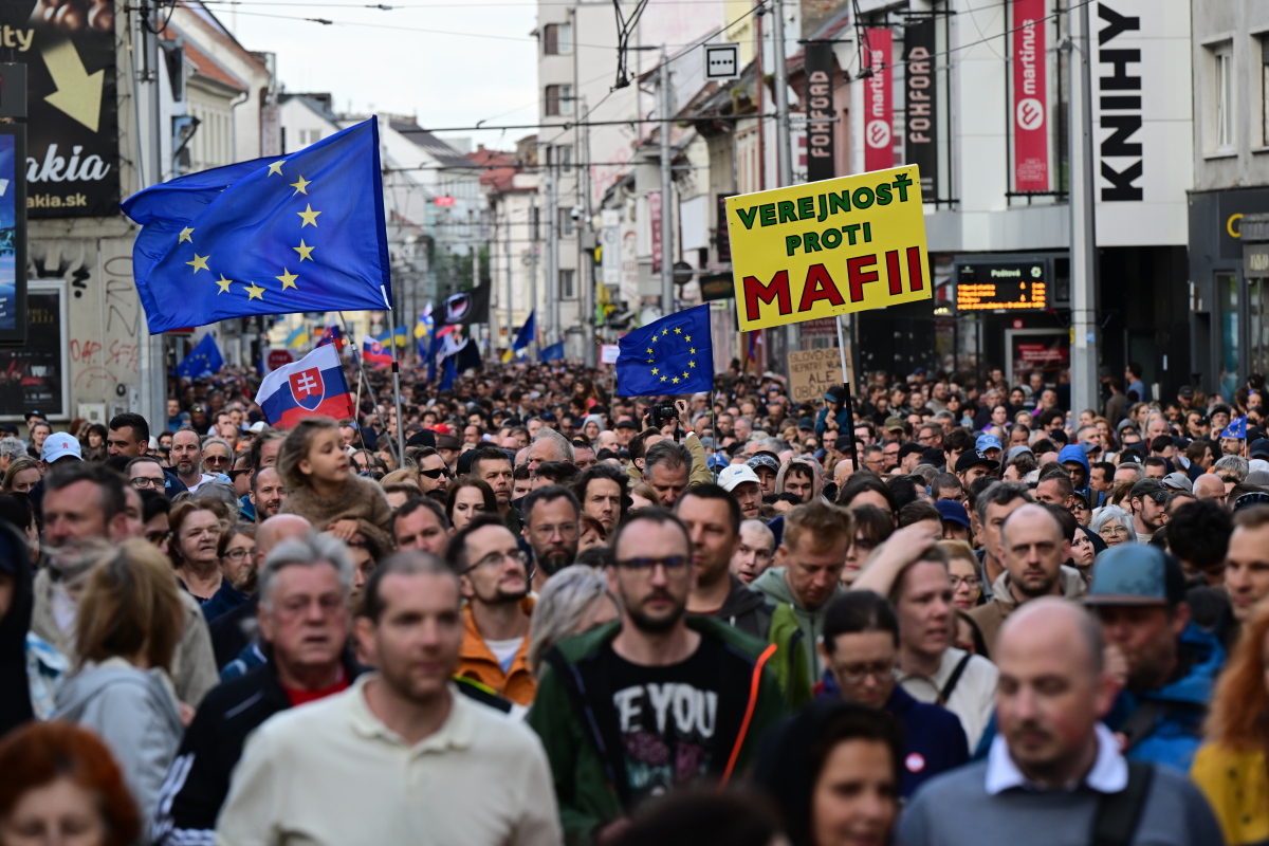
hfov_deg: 10.8
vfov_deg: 7.2
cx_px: 634
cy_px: 423
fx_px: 6697
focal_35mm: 190
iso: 800
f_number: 7.1
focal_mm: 190
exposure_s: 1/320
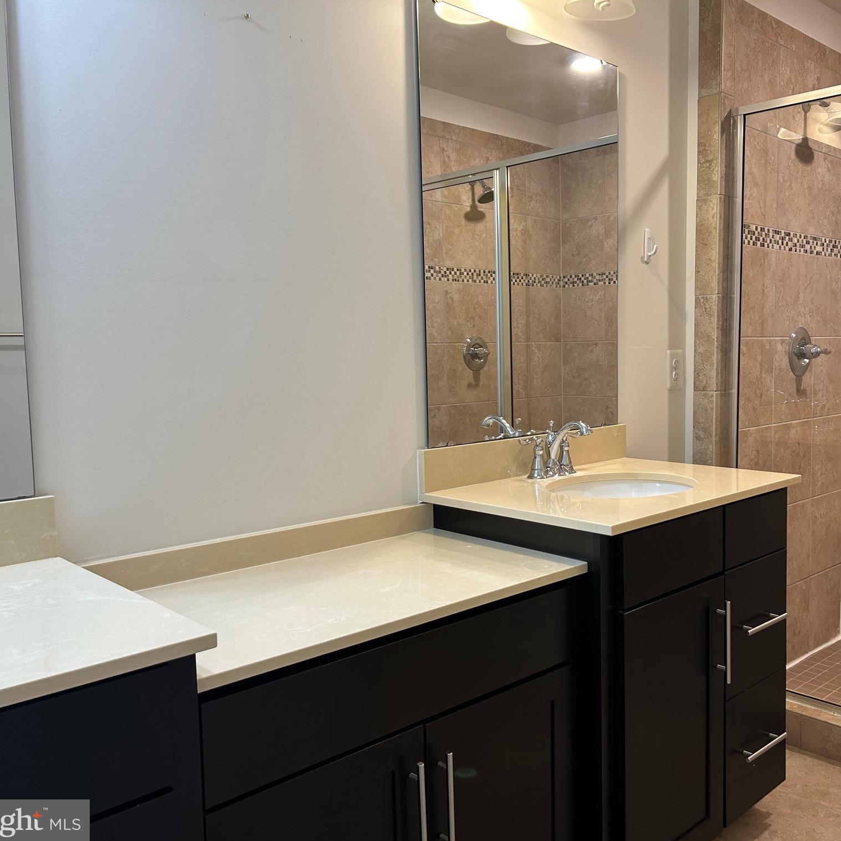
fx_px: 852
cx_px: 519
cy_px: 419
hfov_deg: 52.1
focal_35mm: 31
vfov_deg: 52.5
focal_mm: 5.7
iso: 80
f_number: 1.5
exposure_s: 1/60
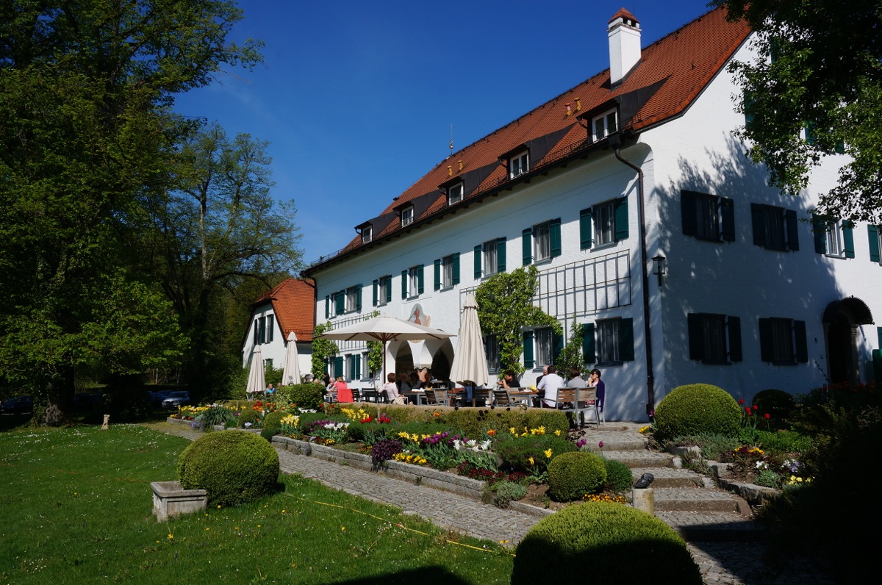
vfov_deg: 43.5
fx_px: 734
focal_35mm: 30
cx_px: 441
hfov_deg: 62.0
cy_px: 292
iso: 100
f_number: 13
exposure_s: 1/160
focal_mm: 20
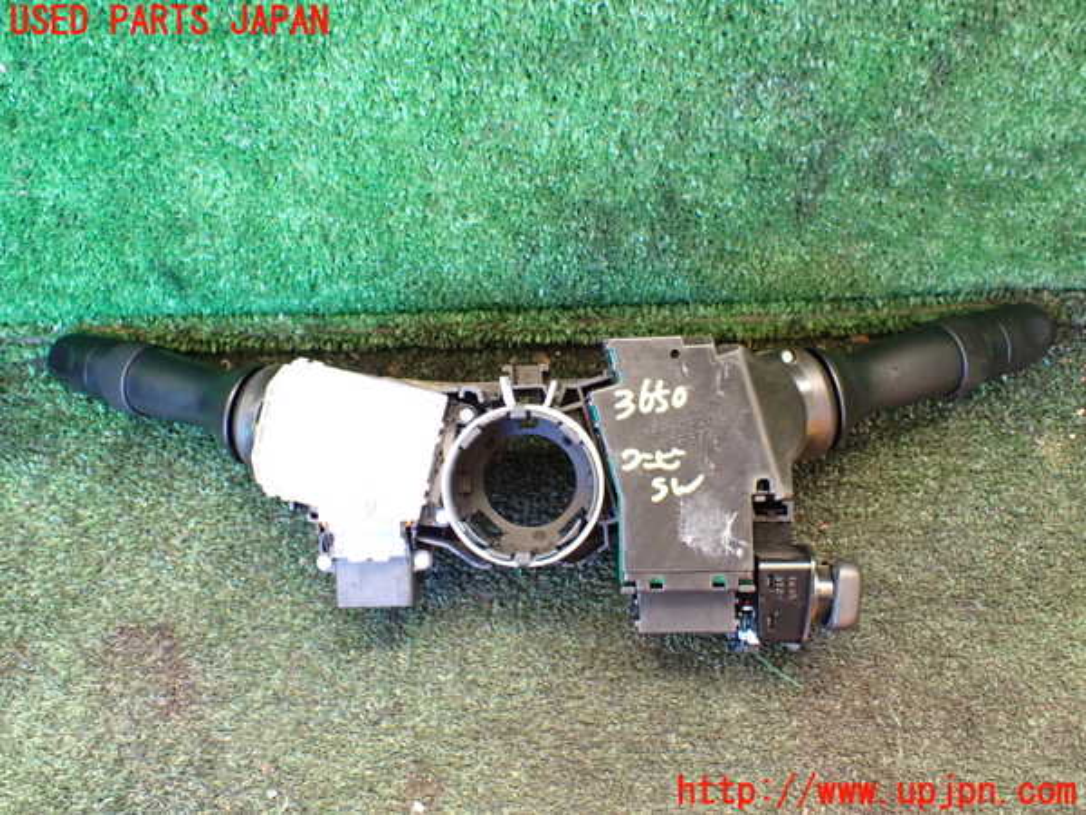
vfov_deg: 46.8
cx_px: 543
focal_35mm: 30
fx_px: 941
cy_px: 408
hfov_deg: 60.0
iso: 800
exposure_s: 1/50
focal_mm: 5.4
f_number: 2.3
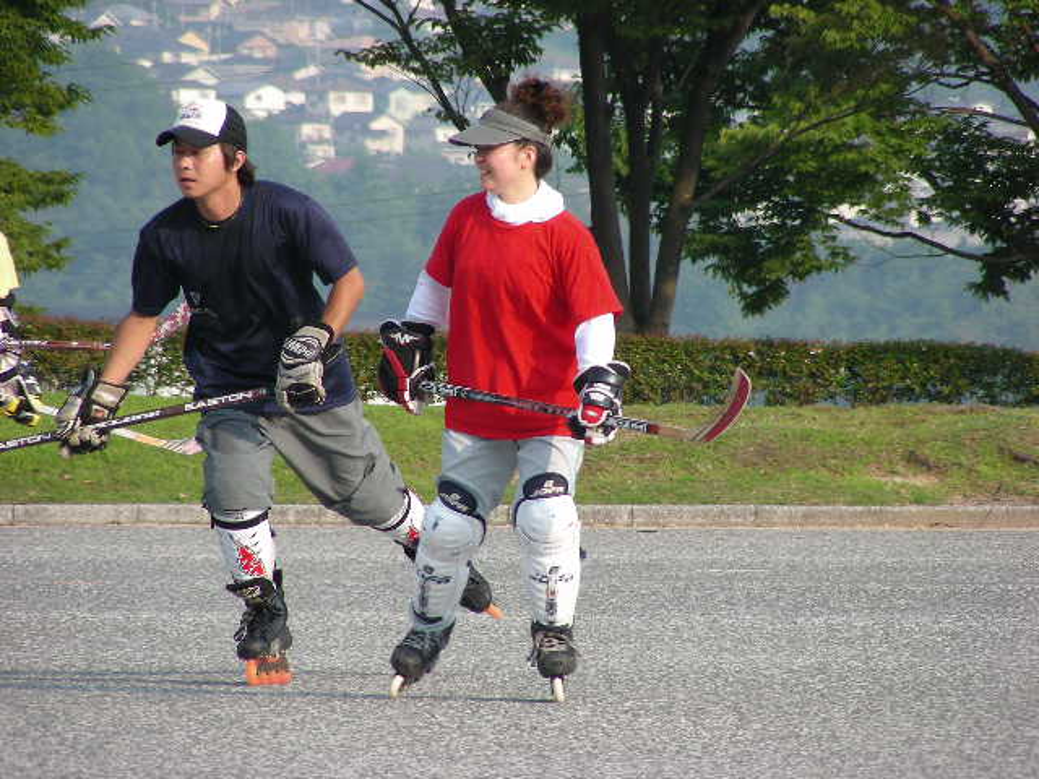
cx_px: 520
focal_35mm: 380
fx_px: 11406
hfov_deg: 5.2
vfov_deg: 3.9
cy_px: 390
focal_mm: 63.3
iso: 50
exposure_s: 1/267
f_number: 4
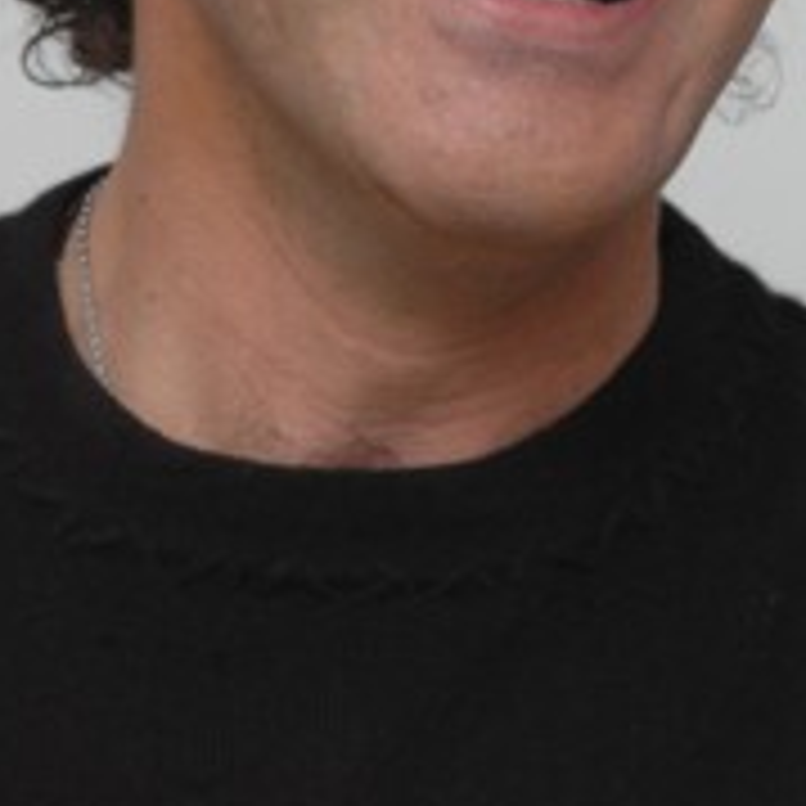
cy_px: -63
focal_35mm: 482
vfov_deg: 3.6
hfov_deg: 3.6
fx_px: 12697
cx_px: 471
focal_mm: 170
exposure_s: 1/1250
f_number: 9
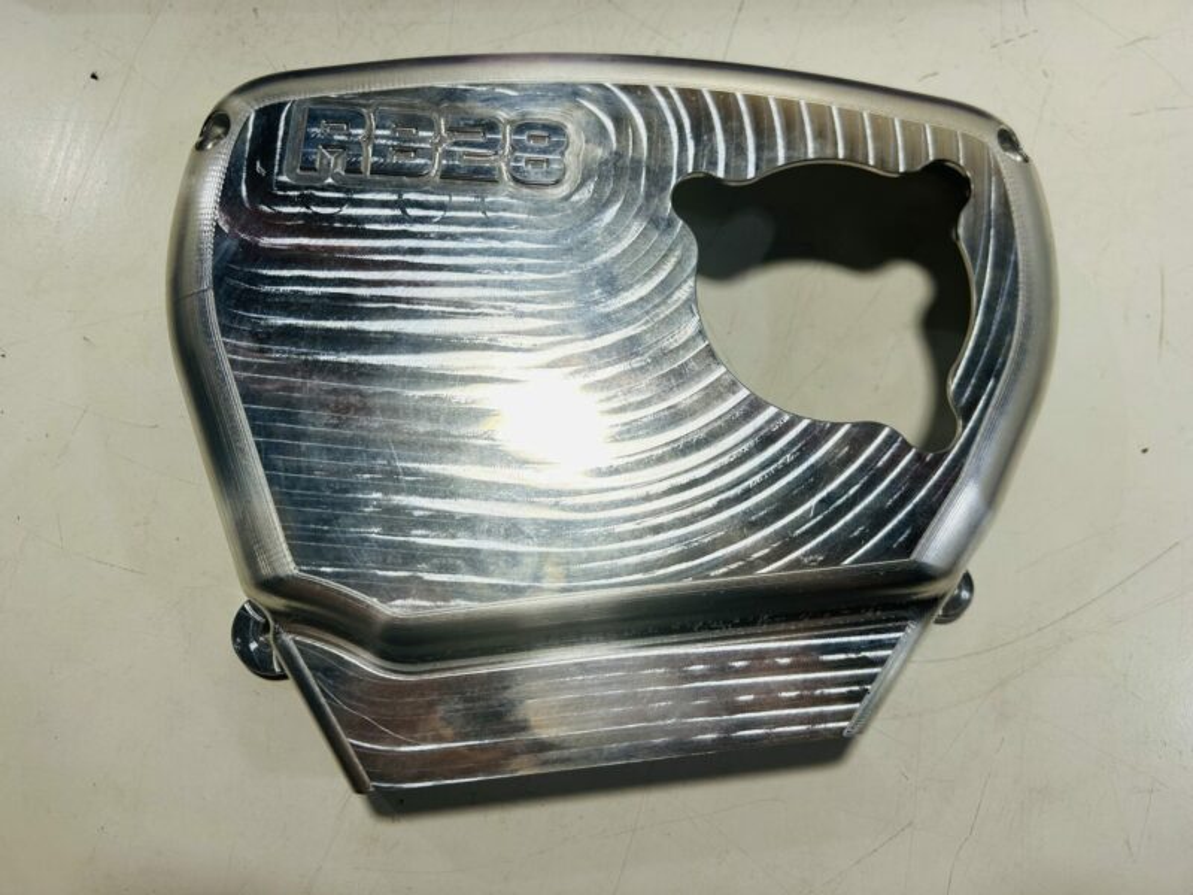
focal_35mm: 26
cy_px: 448
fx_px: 896
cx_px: 596
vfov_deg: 53.1
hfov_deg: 67.3
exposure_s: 1/2457
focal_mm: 5.7
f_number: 1.5
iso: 50
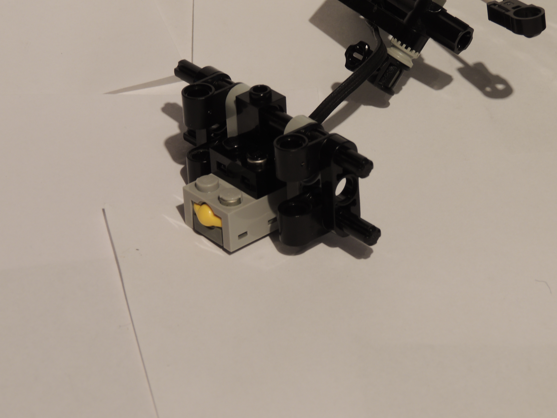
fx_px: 2494
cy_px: 209
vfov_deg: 9.6
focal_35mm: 155
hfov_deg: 12.7
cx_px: 278
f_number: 7
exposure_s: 1/2.5
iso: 100
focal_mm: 27.6
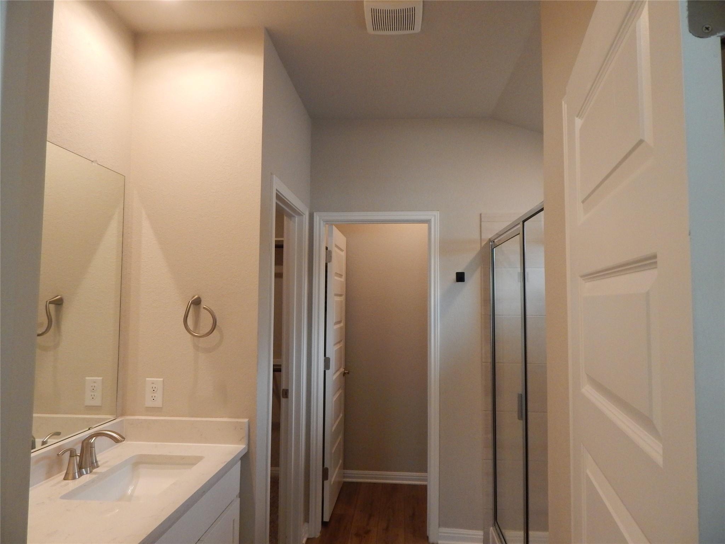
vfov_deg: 61.1
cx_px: 362
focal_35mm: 22
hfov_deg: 76.4
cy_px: 272
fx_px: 461
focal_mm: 4
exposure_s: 1/125
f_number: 3
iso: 400
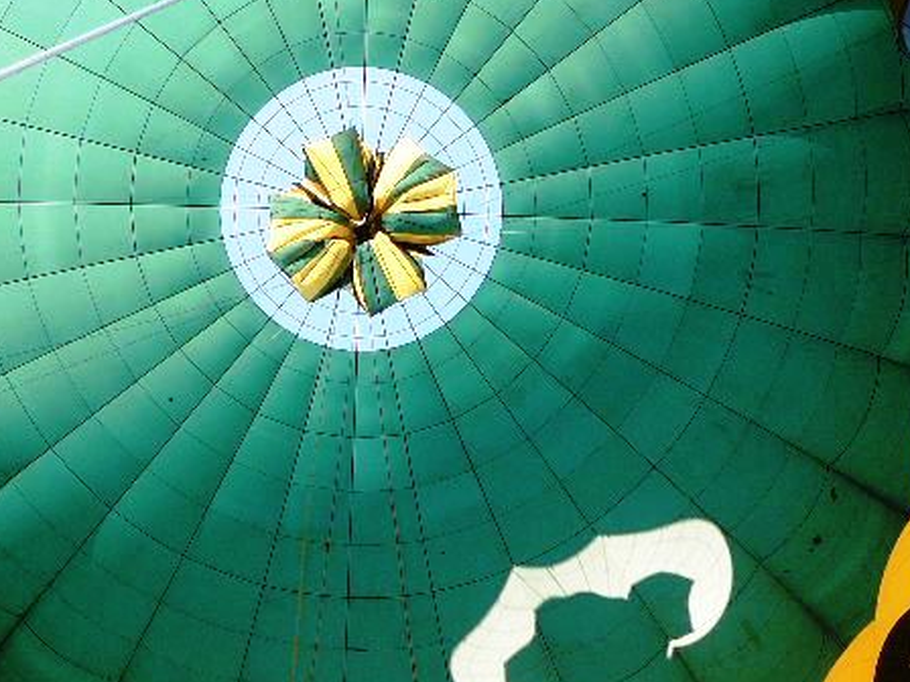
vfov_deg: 29.0
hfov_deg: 38.1
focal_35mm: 50
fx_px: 1314
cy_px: 408
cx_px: 380
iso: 80
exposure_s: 1/250
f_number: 2.8
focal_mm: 5.2
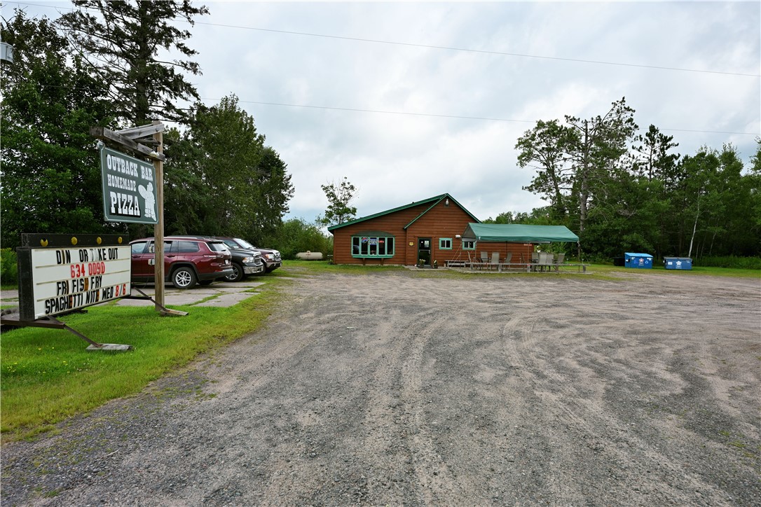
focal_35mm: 18
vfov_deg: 65.9
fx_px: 391
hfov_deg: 88.4
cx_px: 380
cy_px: 254
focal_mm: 18.5
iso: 250
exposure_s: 1/1000
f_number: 5.6
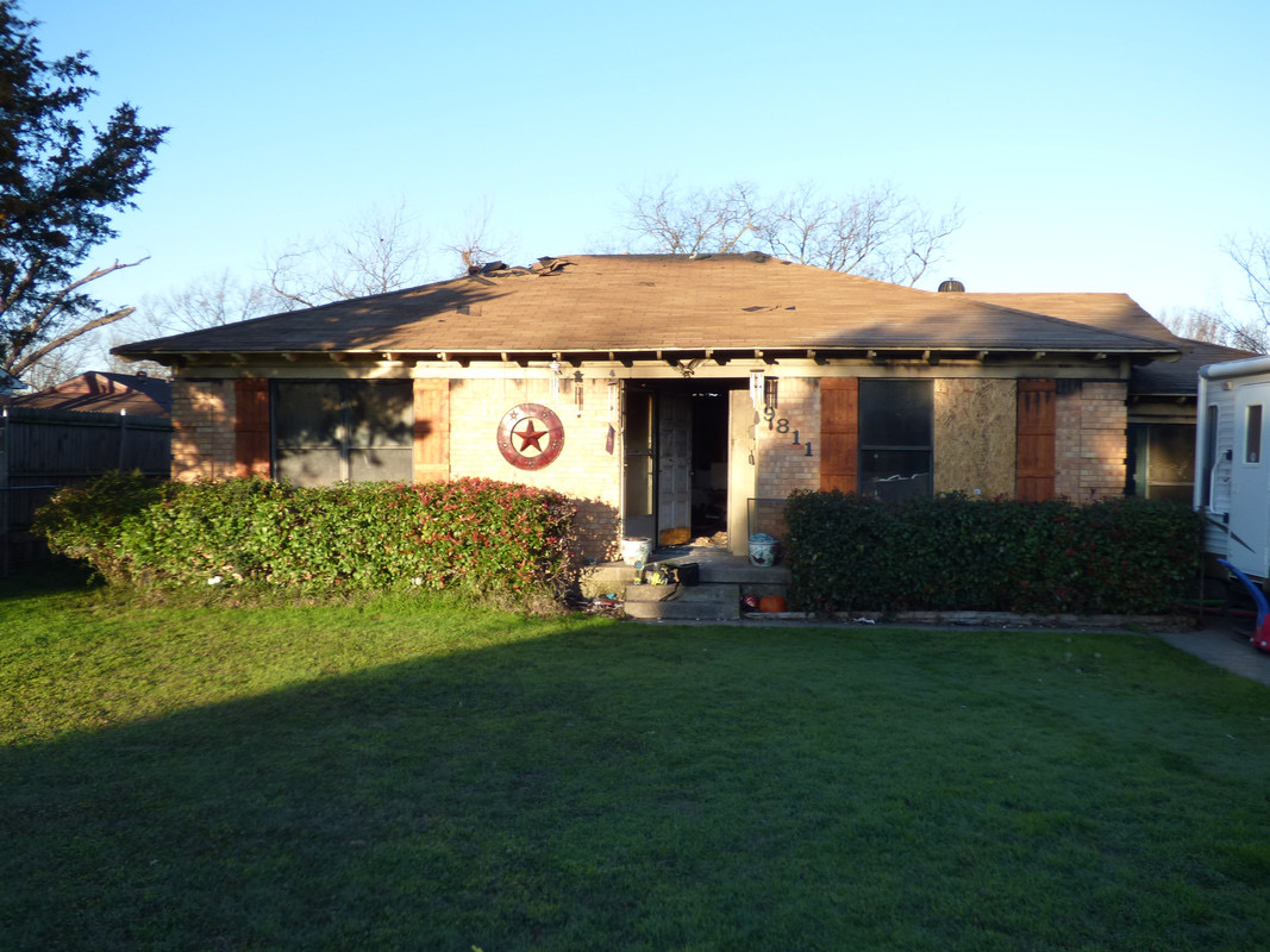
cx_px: 635
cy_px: 476
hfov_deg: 58.4
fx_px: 1137
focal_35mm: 31
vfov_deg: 45.4
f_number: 3.3
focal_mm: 5.53
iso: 100
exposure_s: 1/320
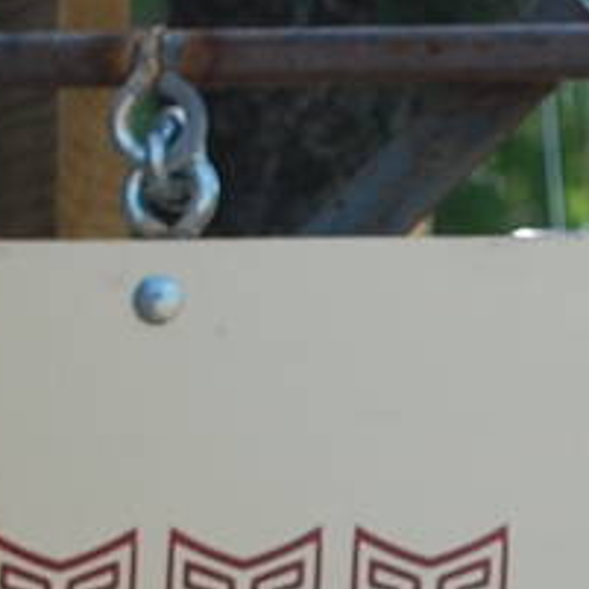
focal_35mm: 709
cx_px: 894
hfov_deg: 2.5
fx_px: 13649
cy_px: 985
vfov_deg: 2.5
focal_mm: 70
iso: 320
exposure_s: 1/500
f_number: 5.6
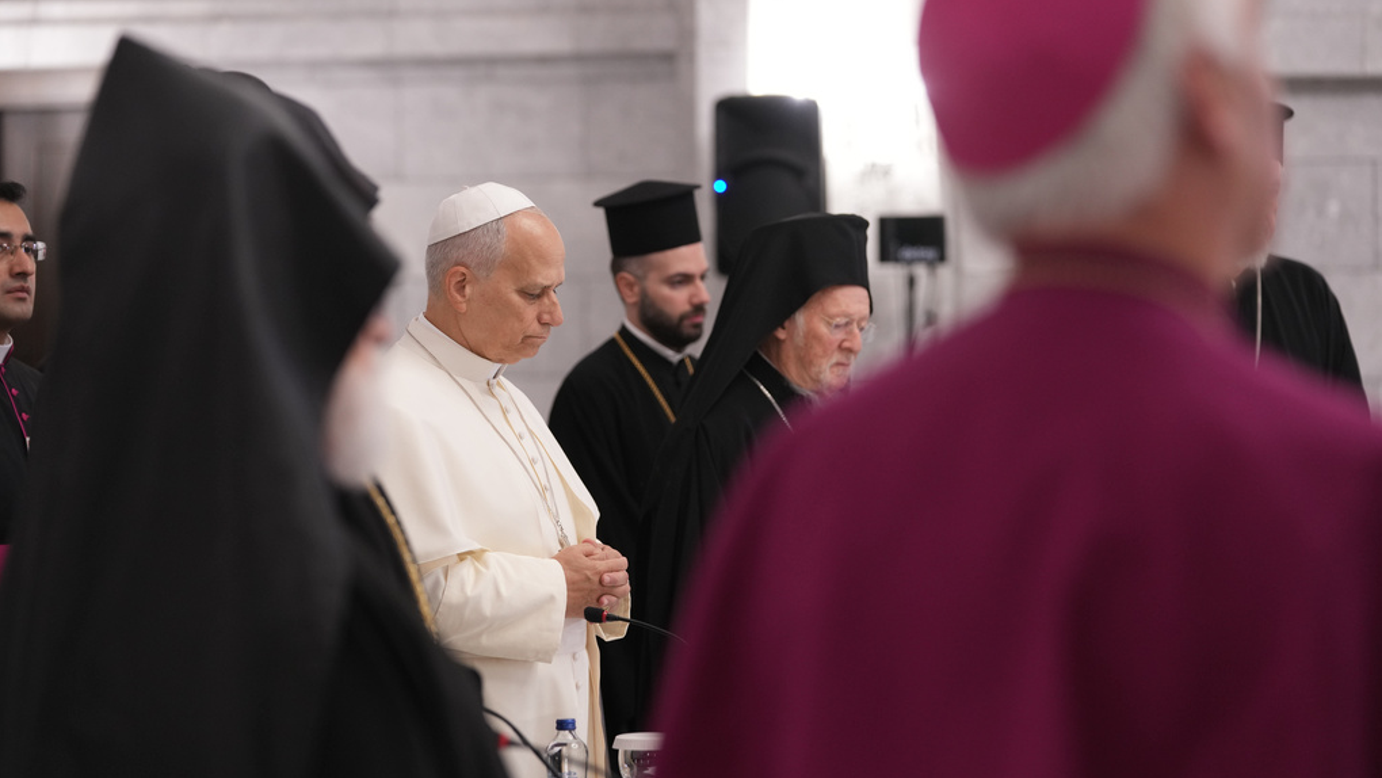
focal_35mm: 122
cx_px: 692
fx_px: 4471
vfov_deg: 9.9
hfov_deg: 17.6
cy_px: 368
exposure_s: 1/125
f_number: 3.5
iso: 1600
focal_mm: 116
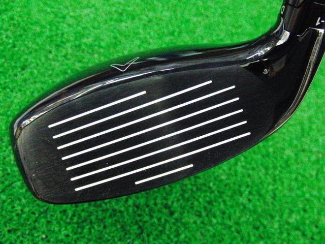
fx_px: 347
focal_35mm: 37
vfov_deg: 38.7
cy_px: 122
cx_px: 162
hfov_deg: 50.1
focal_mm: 6.42
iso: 3200
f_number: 3.6
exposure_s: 1/160
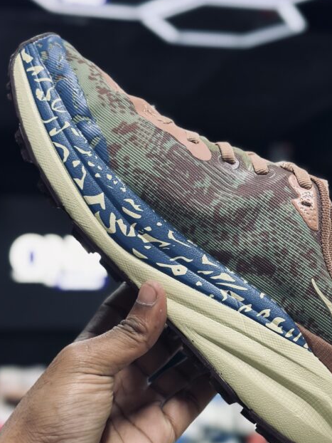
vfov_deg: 26.9
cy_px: 290
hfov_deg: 20.4
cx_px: 230
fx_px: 920
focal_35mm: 72
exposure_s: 1/100
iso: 125
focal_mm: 6.86
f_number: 1.78
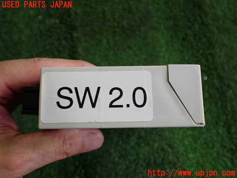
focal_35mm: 30
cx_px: 118
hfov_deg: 60.0
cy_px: 89
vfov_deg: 46.8
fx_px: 205
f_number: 2.3
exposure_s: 1/125
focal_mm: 5.4
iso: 200
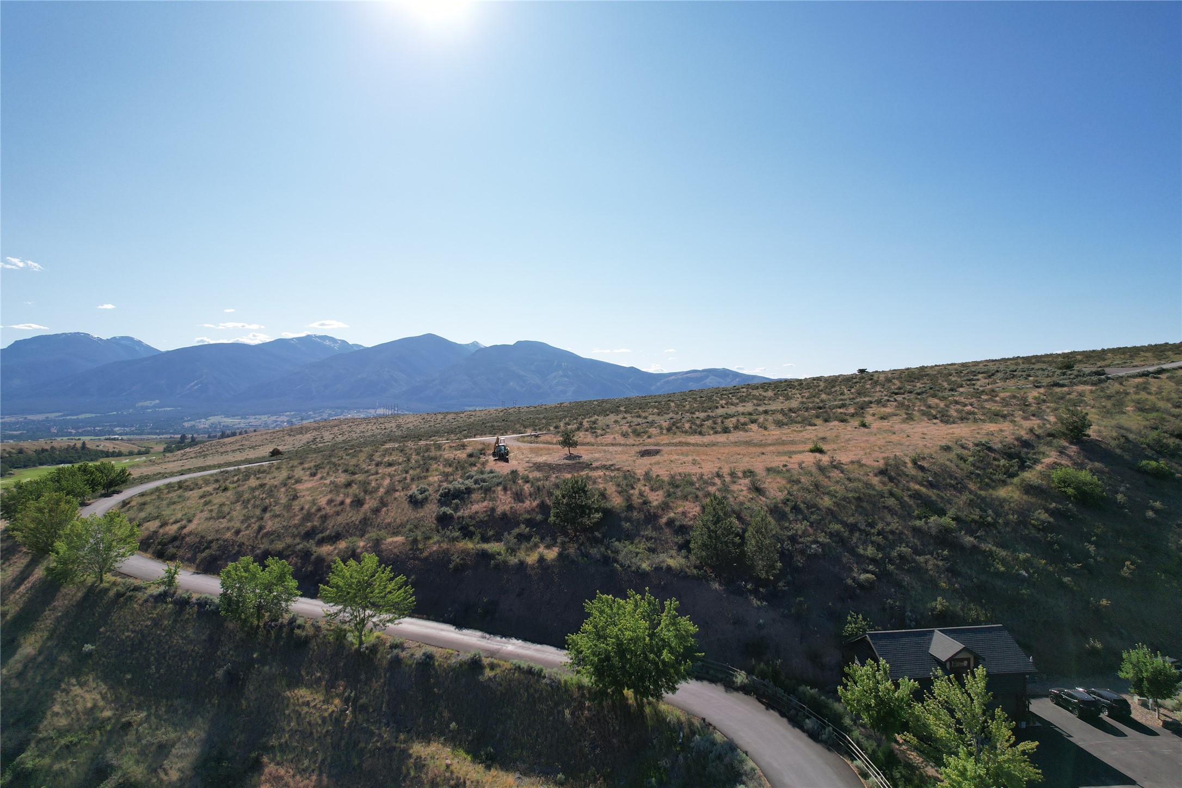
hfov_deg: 78.6
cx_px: 591
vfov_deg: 57.2
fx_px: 722
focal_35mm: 22
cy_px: 394
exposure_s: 1/2500
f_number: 2.8
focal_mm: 8.38
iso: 100
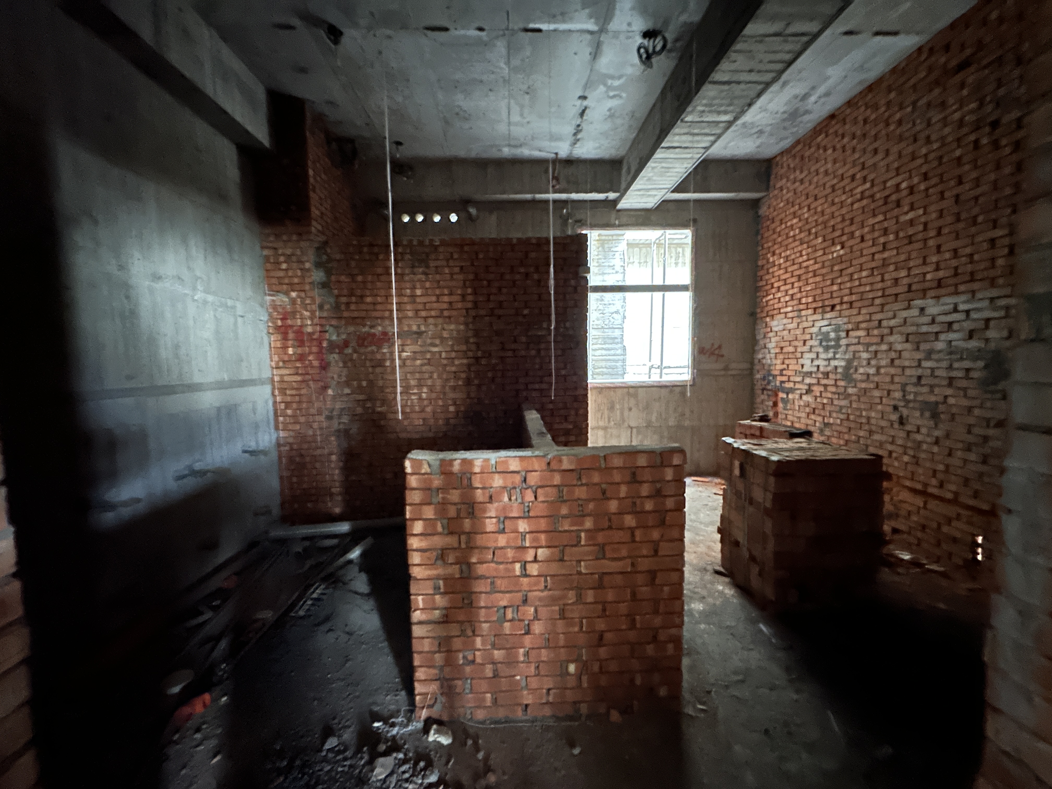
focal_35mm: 14
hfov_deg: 102.1
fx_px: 425
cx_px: 526
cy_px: 394
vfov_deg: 85.7
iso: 1600
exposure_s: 1/12
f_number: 2.2
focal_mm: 2.22
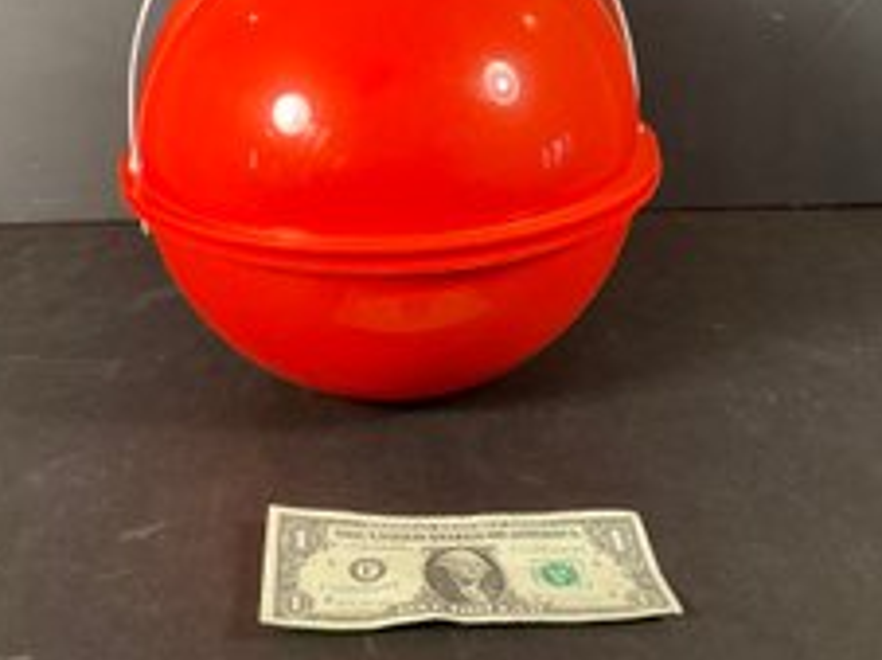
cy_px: 264
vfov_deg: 32.7
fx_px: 1120
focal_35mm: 44
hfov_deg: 42.8
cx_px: 365
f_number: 1.8
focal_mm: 3
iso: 80
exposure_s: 1/60
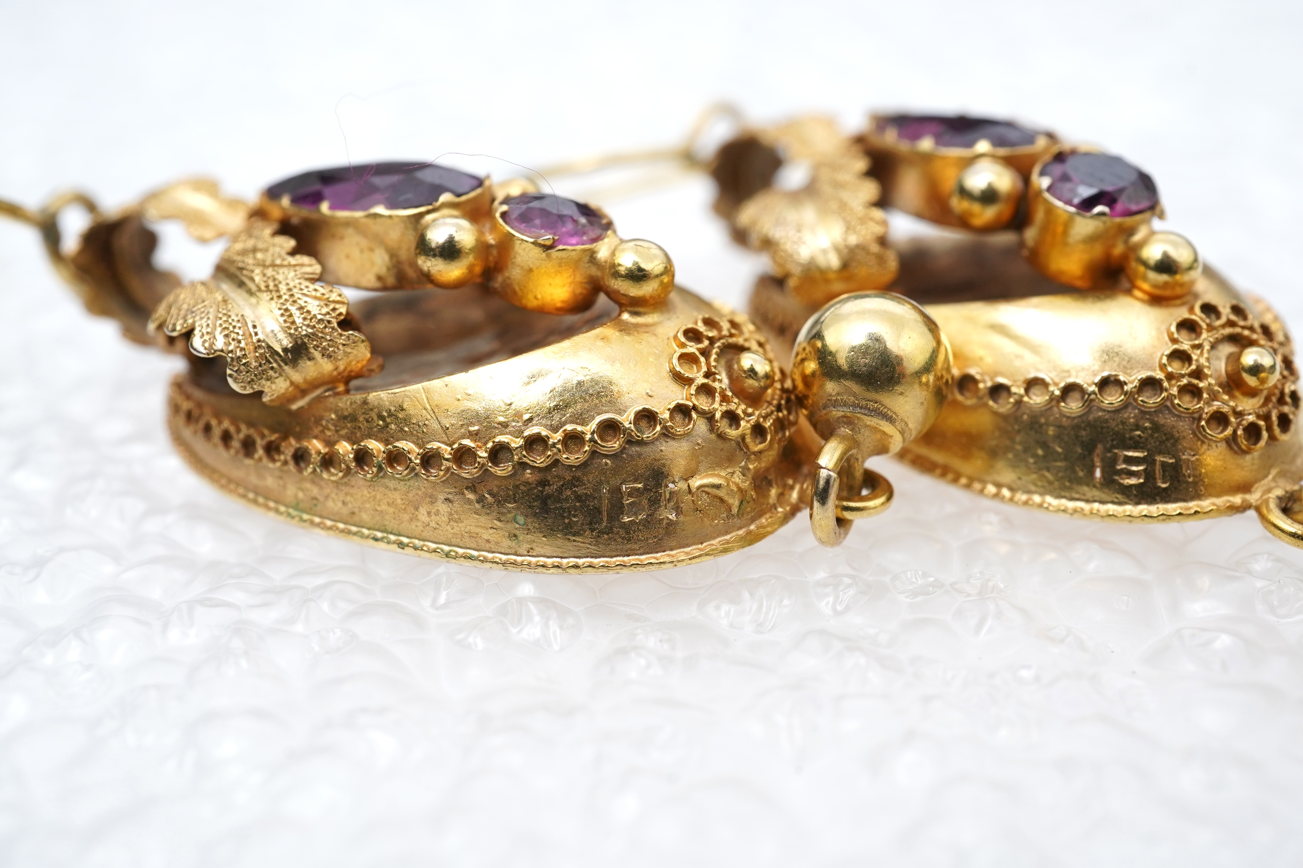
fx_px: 1629
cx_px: 652
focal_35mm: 45
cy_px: 434
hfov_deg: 43.6
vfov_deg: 29.9
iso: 640
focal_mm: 30
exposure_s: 1/125
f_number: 20
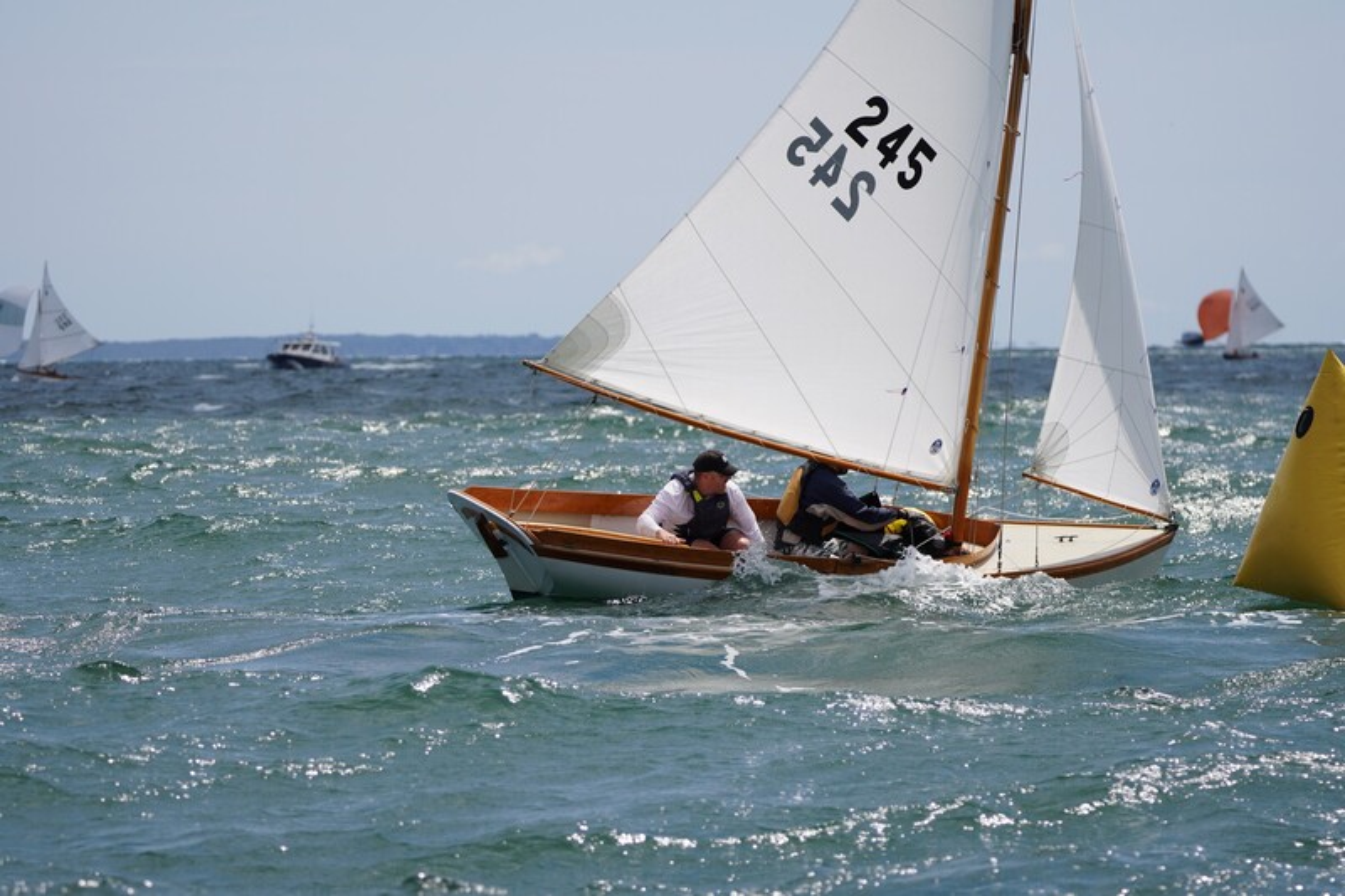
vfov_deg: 6.1
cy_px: 448
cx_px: 672
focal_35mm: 225
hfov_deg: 9.2
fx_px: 8404
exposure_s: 1/1250
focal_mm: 150
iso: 100
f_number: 5
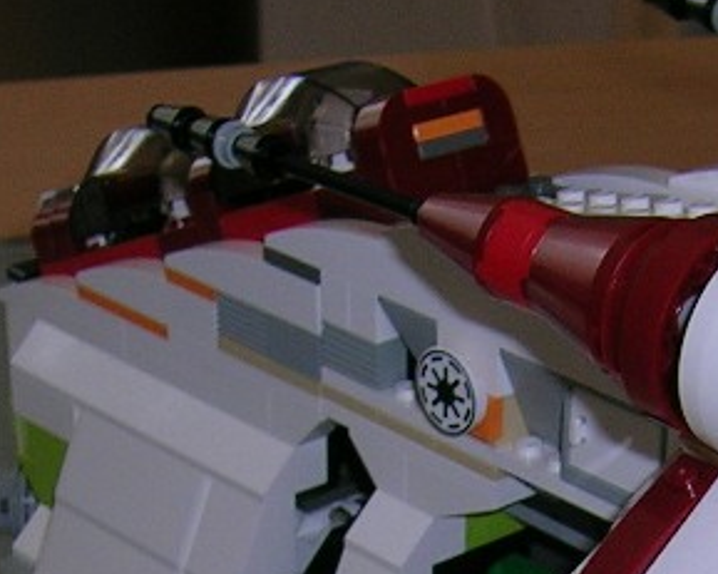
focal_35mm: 121
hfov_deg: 15.9
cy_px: 904
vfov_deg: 12.1
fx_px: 2570
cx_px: 450
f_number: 2.8
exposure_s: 1/60.1
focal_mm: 5.4
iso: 50
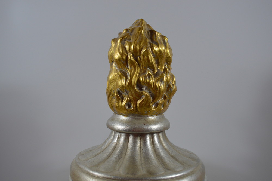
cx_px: 136
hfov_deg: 49.6
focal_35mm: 39
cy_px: 90
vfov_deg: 34.2
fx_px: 294
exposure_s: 1/100
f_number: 5.6
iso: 400
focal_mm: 26
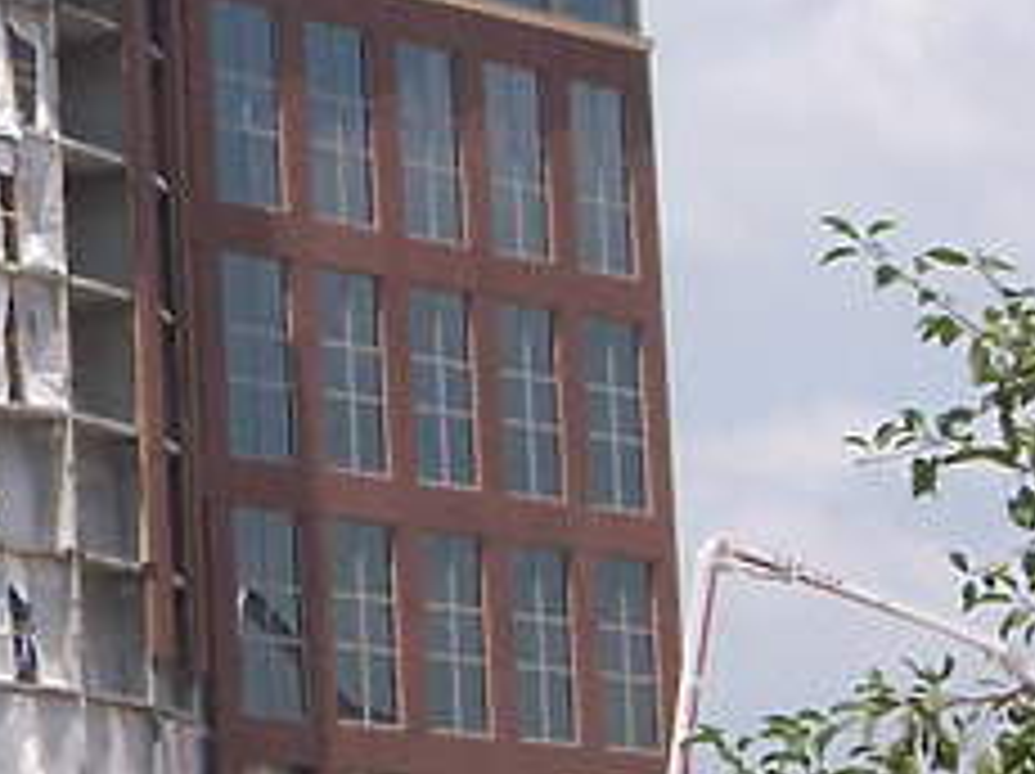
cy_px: 135
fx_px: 7377
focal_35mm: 247
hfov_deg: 7.8
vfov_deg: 6.0
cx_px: -662
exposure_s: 1/500
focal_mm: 13.3
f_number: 5.6
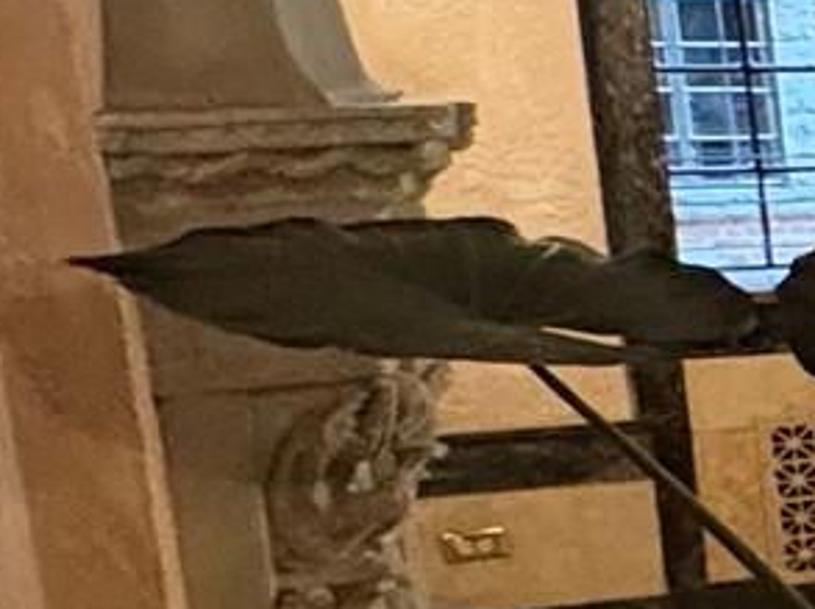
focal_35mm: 98
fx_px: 2304
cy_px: 414
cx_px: 2473
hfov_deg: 11.3
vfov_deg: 15.0
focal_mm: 2.22
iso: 1000
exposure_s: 1/60
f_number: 2.2
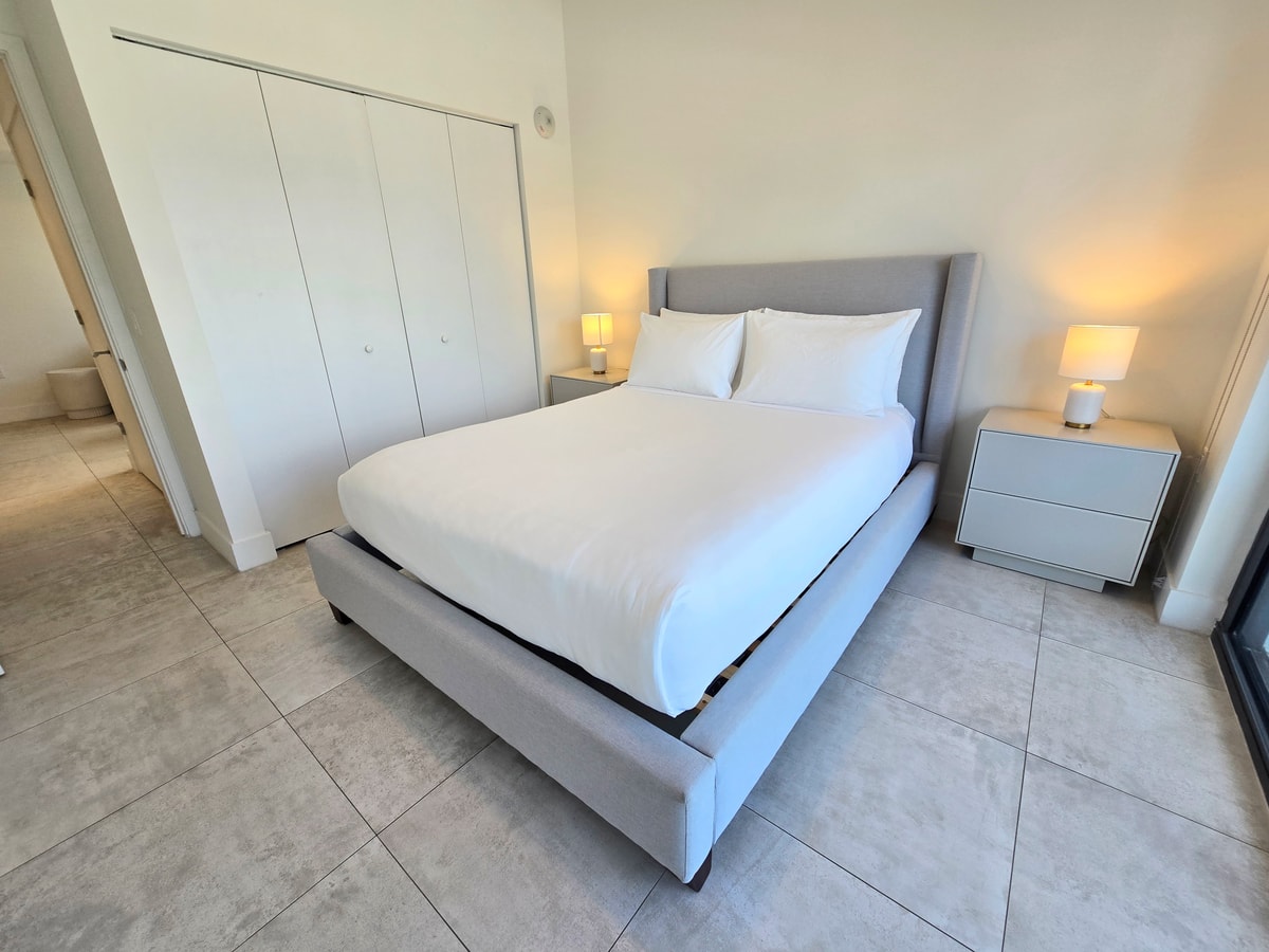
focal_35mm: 13
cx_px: 634
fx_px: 477
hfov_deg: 106.2
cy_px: 476
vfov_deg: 89.9
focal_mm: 2.2
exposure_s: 1/120
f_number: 2.2
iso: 50
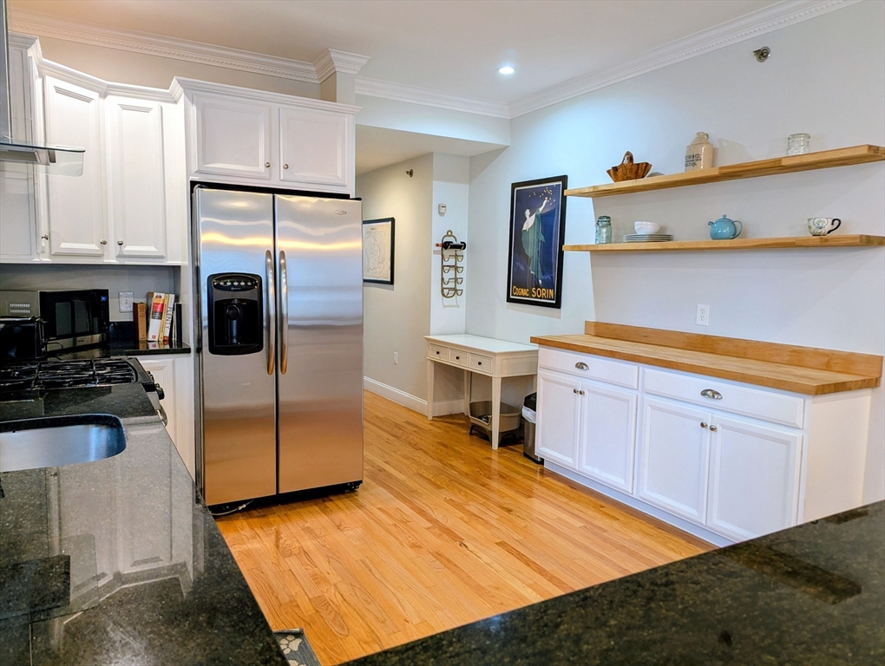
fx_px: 614
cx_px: 442
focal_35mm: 24
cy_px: 333
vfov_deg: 56.9
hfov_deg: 71.5
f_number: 1.85
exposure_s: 1/24
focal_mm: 6.81
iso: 91
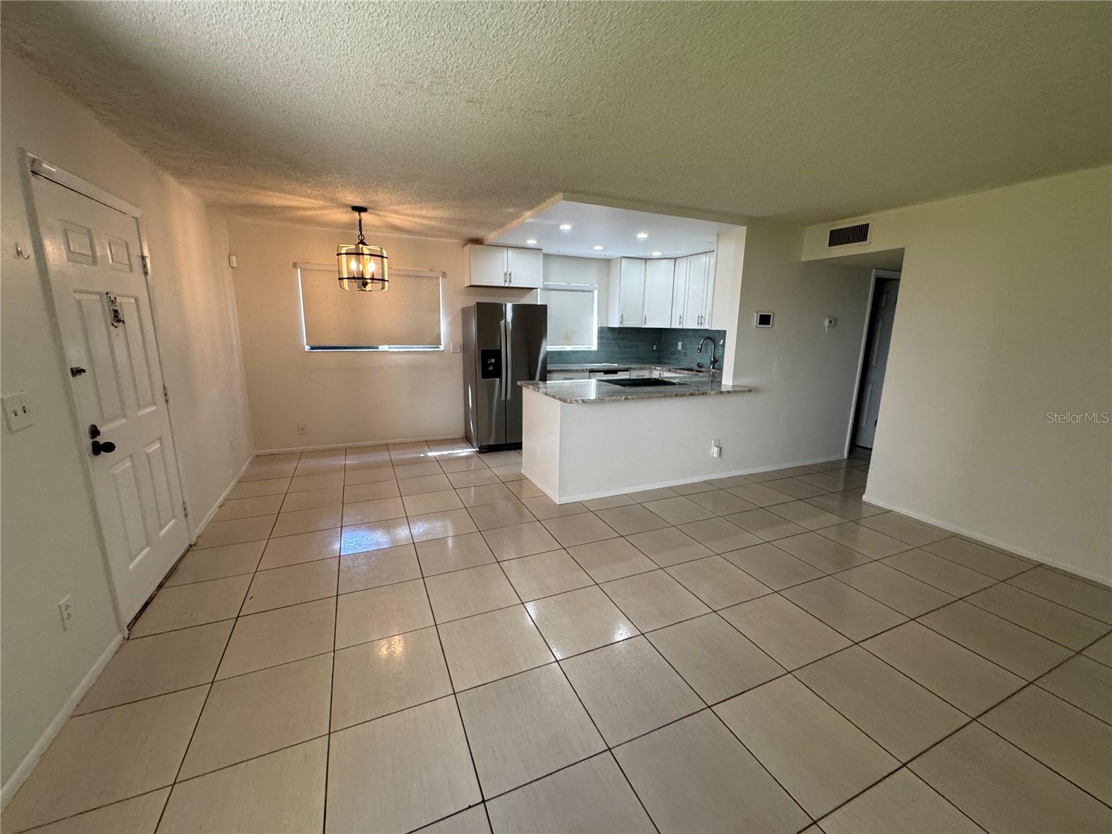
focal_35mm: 14
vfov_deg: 85.7
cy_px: 417
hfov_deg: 102.1
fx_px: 450
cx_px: 556
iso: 160
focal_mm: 2.22
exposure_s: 1/120
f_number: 2.2
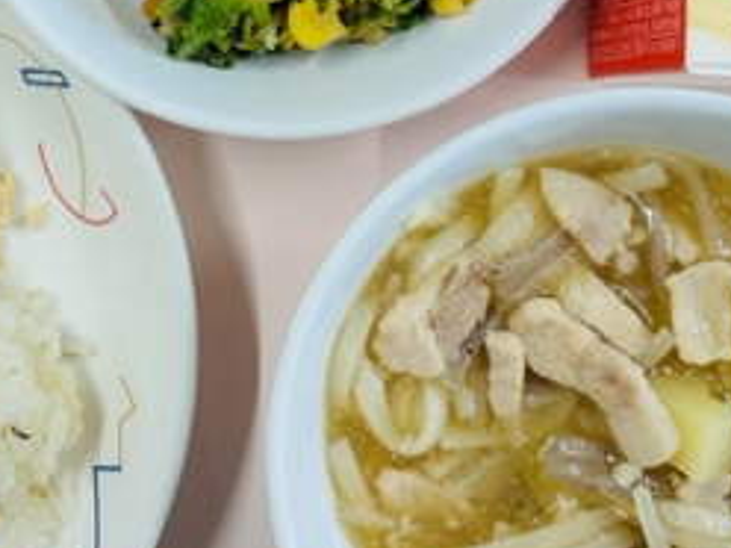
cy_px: 97
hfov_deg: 30.5
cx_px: 156
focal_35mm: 62
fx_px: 1309
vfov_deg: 23.3
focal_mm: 6.86
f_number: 1.78
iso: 100
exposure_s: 1/100
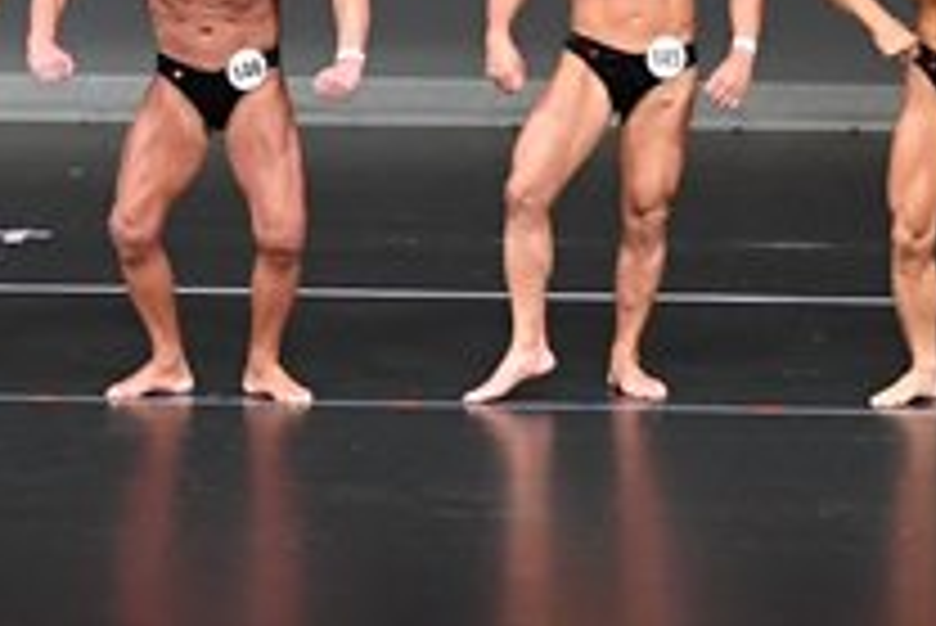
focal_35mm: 435
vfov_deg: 3.2
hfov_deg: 4.7
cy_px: -9
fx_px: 11317
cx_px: -65
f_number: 5.6
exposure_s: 1/400
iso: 4000
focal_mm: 78
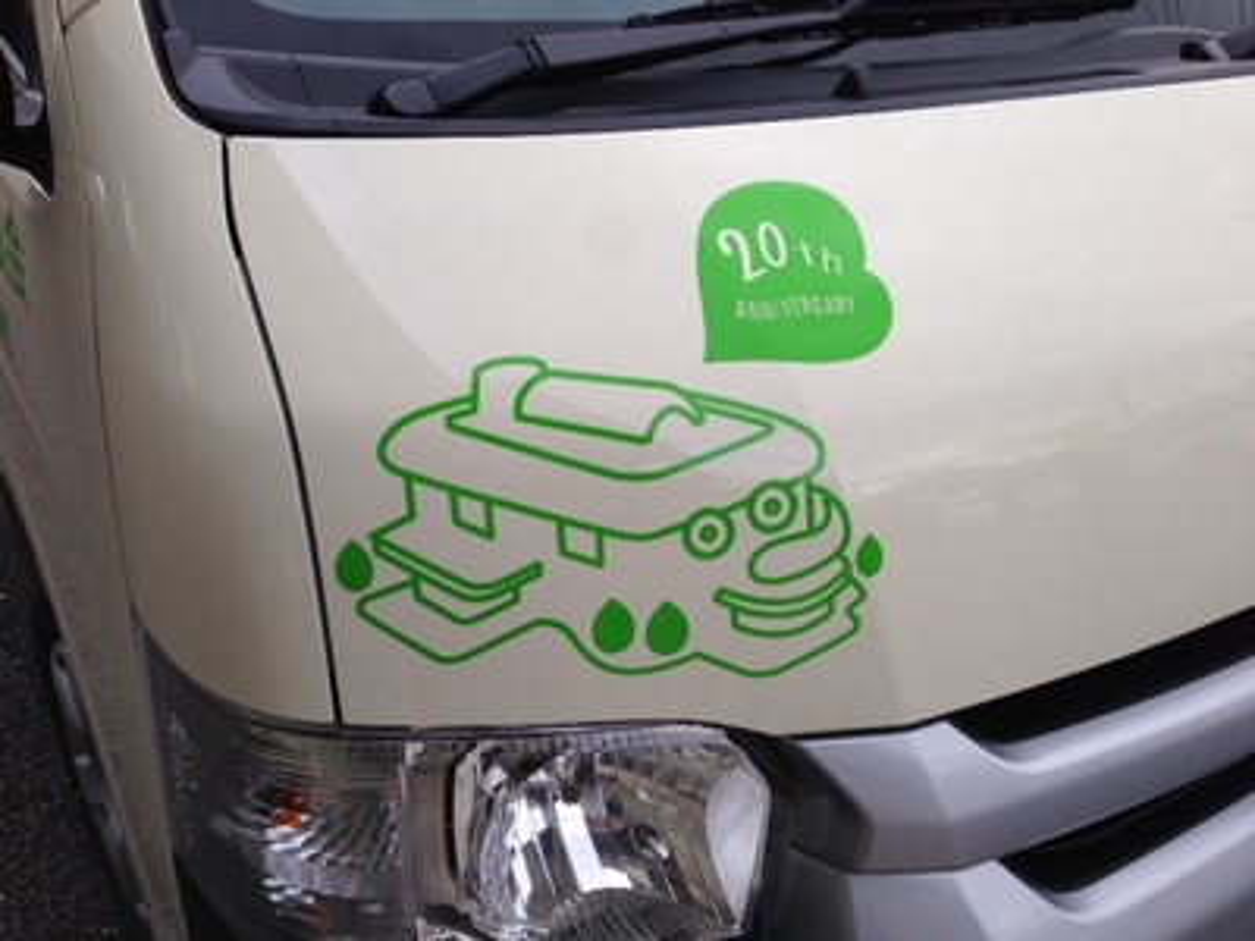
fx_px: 1196
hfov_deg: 55.4
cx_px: 628
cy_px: 470
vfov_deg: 42.9
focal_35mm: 33
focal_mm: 4.12
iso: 50
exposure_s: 1/308
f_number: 2.4
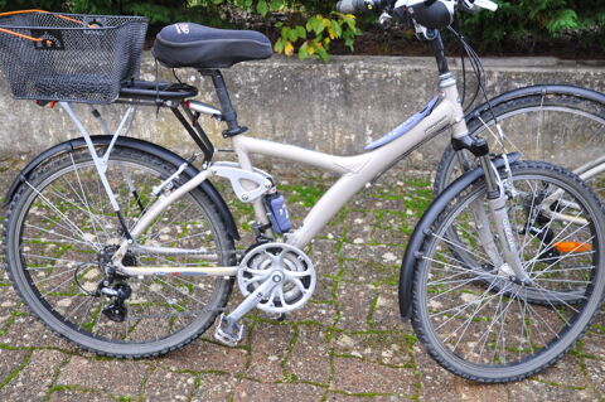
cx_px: 302
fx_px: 604
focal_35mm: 36
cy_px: 201
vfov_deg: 36.8
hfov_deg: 53.2
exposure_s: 1/25
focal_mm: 24
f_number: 4
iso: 320
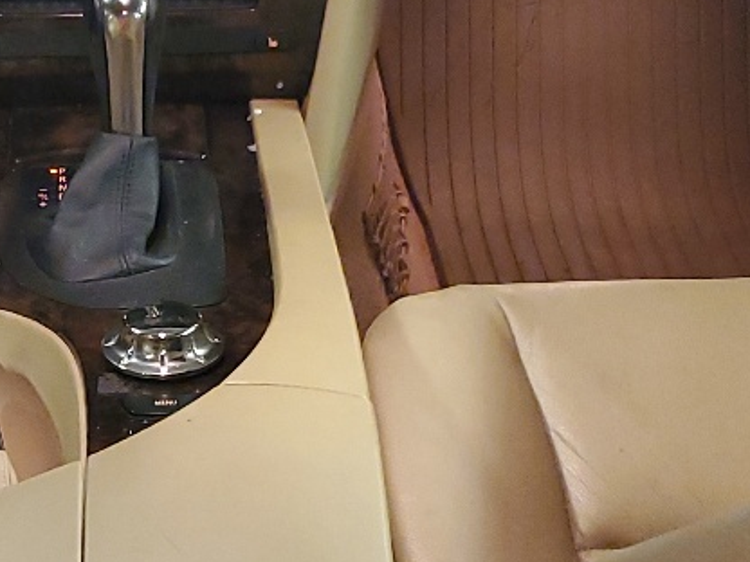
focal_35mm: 100
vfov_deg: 14.8
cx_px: 144
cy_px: 384
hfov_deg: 19.4
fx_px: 2167
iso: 289
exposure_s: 1/20
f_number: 1.5
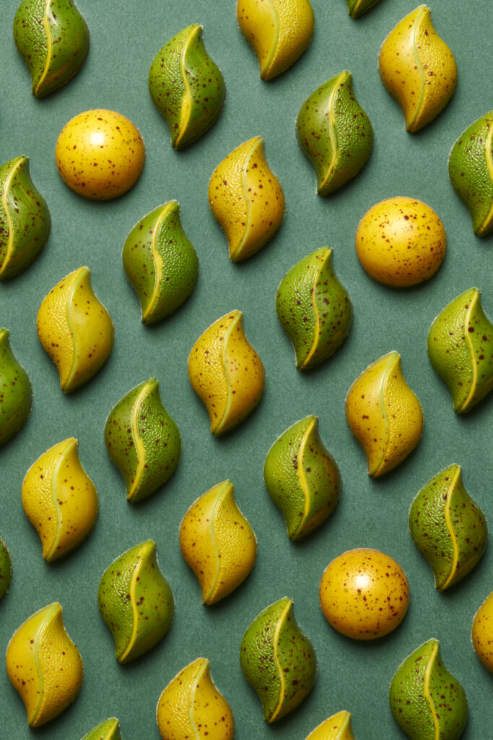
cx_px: 246
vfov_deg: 22.6
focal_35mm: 90
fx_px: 1848
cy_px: 370
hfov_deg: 15.2
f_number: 7.1
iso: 100
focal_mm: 90
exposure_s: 1/125
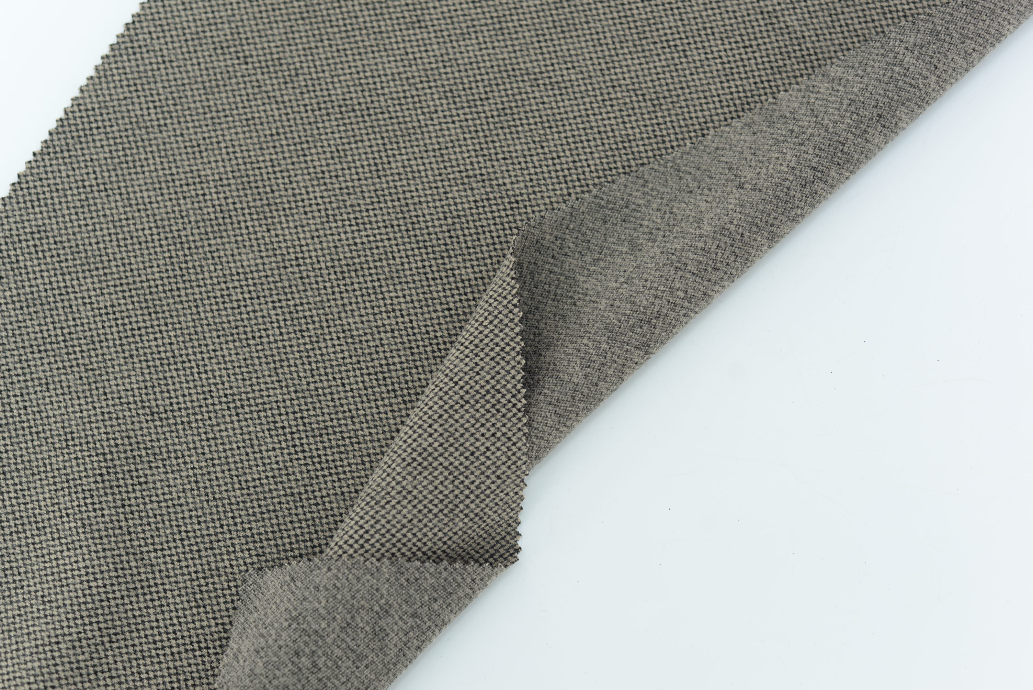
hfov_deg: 39.6
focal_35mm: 50
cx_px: 516
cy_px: 345
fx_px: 1435
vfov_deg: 27.0
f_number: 3.5
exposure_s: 1/100
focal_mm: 50
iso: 100
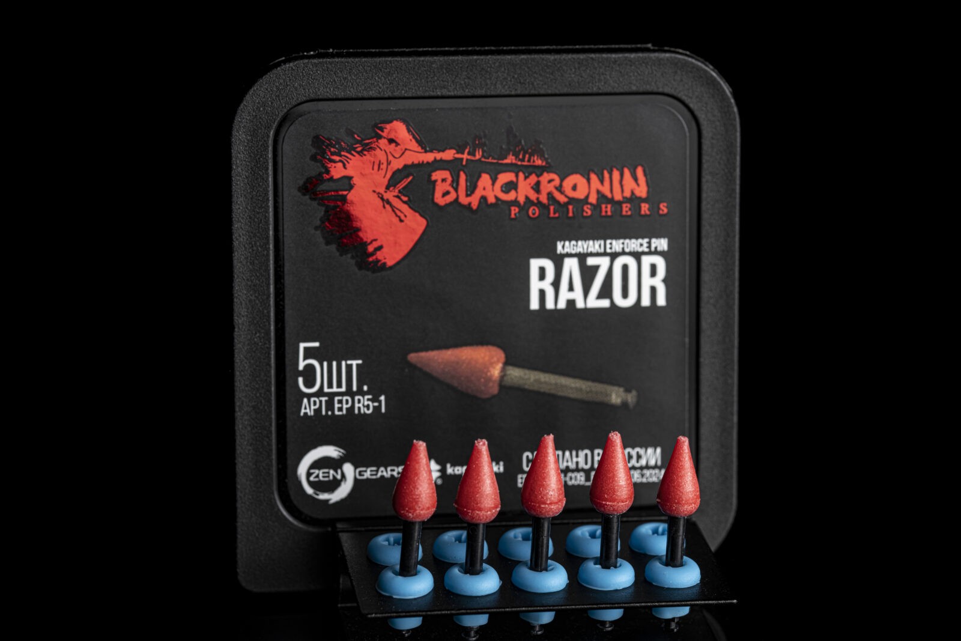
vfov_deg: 13.0
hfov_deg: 19.5
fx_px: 2803
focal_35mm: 105
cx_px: 480
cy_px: 320
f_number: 9
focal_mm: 105
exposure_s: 1/160
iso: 100
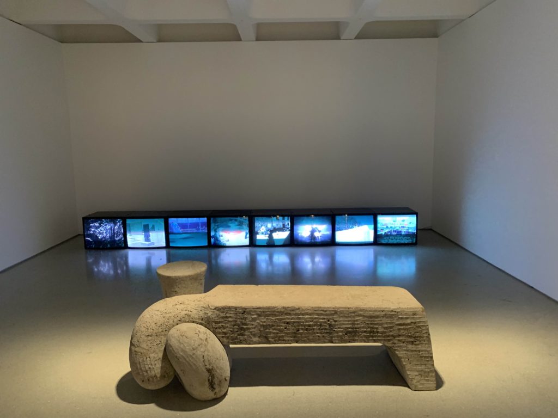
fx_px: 419
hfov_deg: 67.3
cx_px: 279
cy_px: 209
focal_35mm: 26
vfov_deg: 53.1
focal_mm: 4.25
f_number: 1.8
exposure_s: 1/33
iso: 320
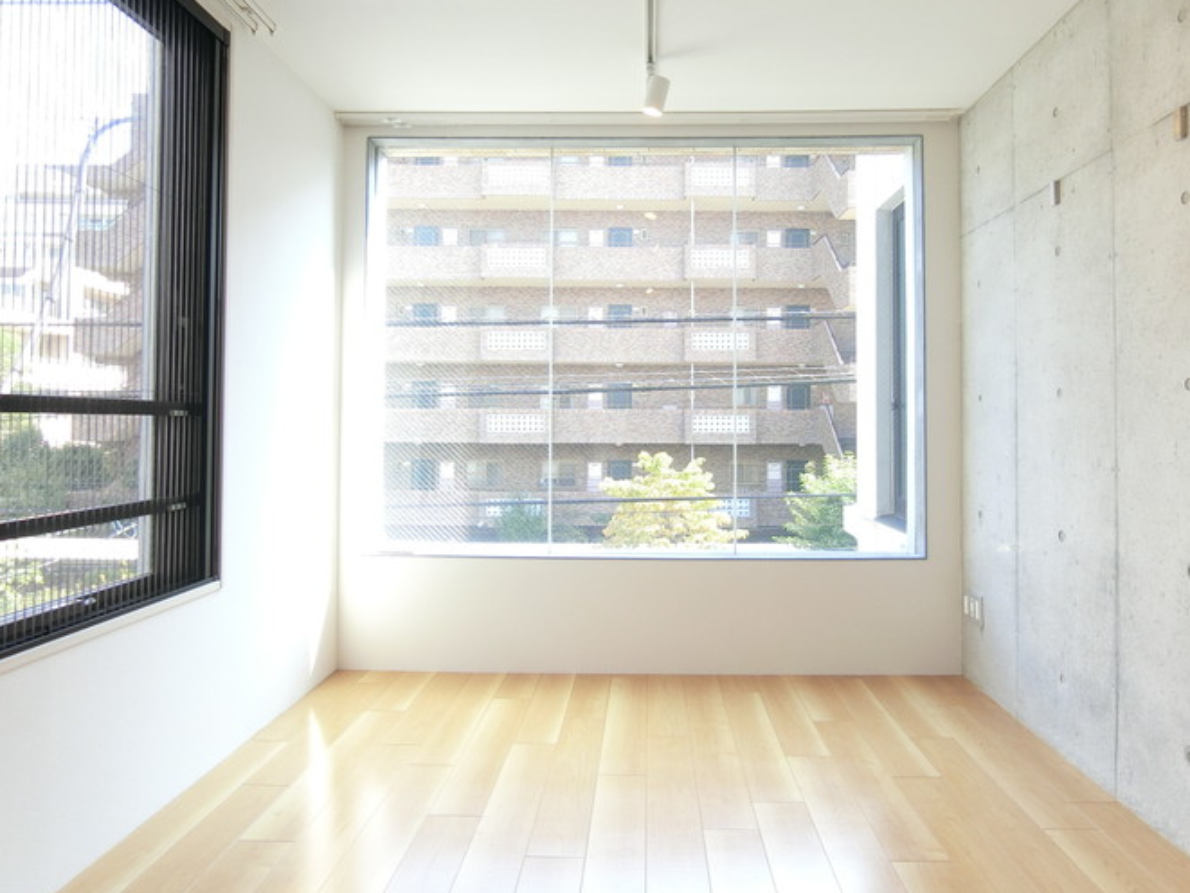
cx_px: 632
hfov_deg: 73.8
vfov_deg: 58.8
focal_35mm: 23
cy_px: 414
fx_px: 791
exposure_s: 1/125
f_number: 2.7
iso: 100
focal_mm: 4.06
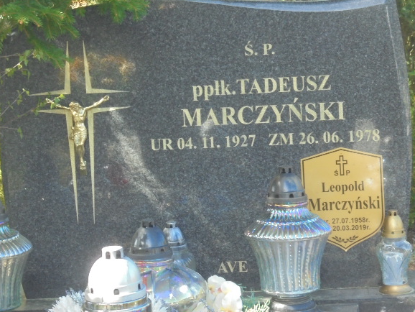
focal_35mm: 135
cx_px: 213
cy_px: 146
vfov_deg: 11.0
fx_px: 1619
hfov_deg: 14.6
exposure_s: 1/125
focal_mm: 21.8
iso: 320
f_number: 5.6
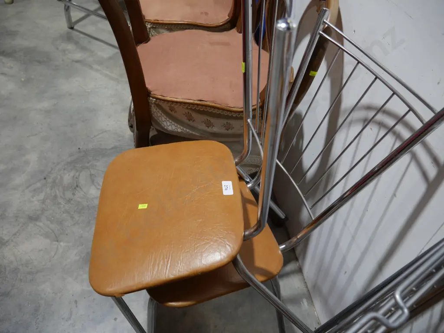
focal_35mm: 28
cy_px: 166
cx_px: 222
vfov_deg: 49.8
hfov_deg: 63.4
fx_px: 359
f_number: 3.5
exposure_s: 1/60
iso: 200
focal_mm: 14
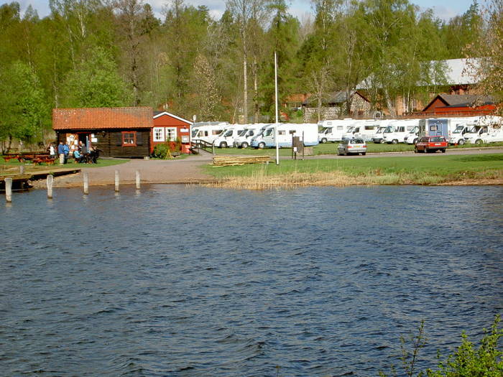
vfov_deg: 14.5
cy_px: 188
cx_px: 252
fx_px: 1482
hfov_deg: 19.3
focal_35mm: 102
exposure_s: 1/400
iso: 50
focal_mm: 16.8
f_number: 4.9
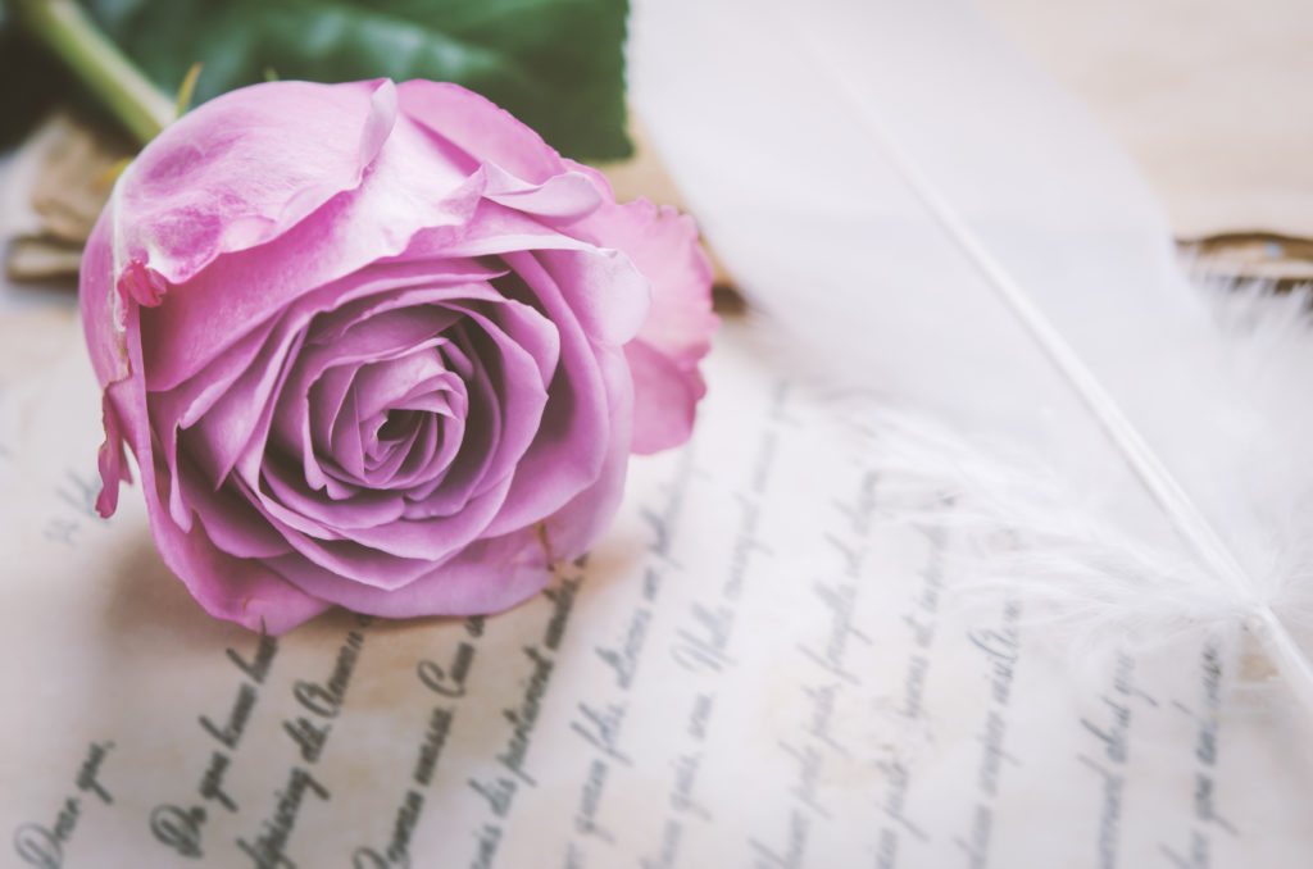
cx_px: 656
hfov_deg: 22.7
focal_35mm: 90
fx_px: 3275
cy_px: 434
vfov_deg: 15.1
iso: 100
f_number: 5
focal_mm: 60
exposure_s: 1/2
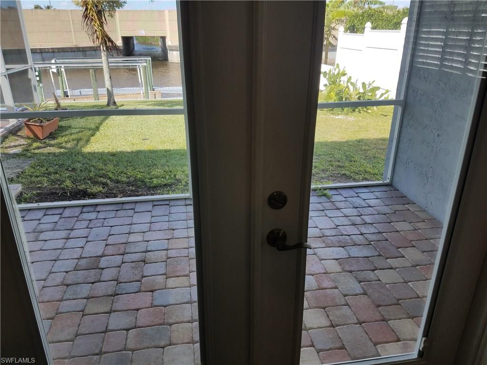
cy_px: 182
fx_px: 366
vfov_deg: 53.1
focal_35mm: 26
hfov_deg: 67.3
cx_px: 244
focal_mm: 4.2
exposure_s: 1/684
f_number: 1.7
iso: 40
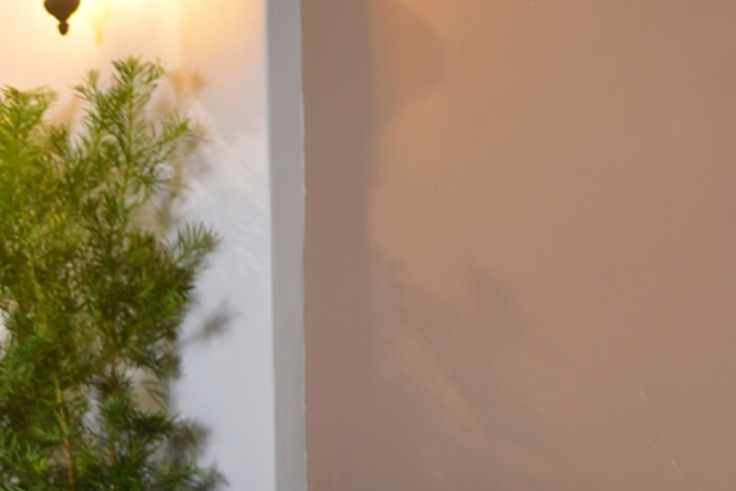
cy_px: 837
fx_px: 4356
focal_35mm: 213
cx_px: -380
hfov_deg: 9.4
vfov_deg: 6.3
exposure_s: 1/5
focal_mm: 52
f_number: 4
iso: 200
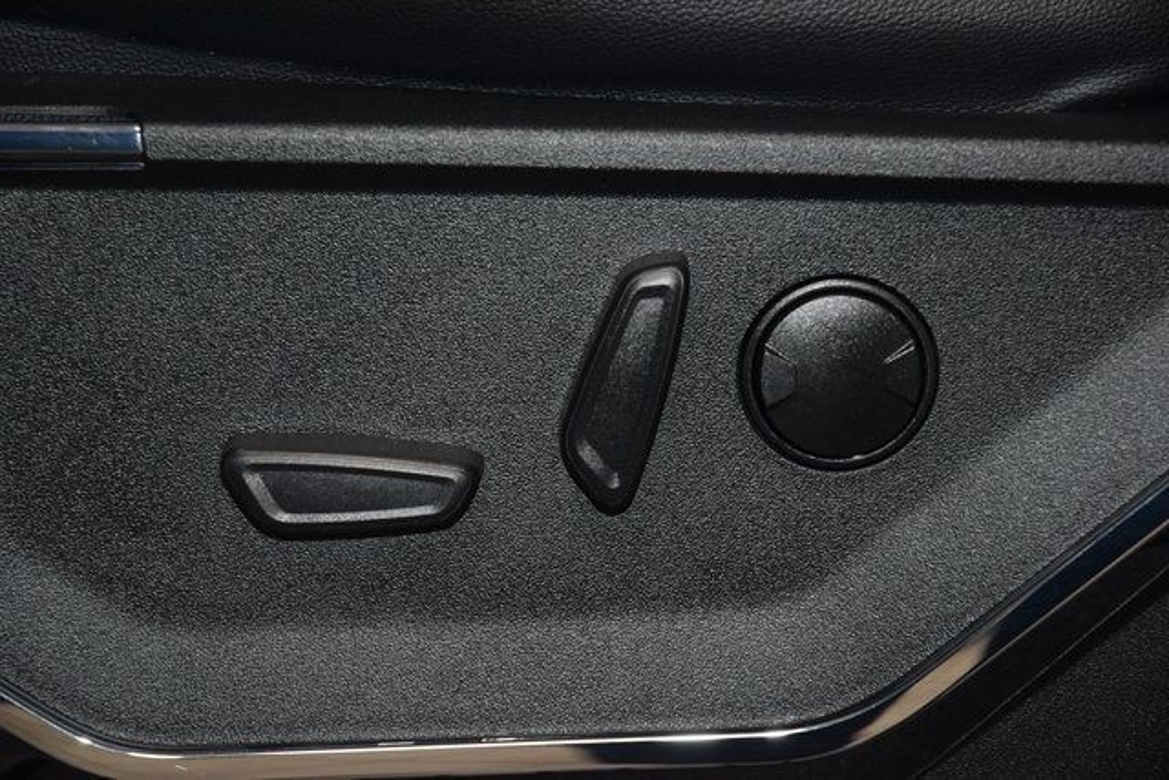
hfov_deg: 19.5
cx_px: 584
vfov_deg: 13.0
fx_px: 3410
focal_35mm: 105
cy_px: 390
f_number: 4.5
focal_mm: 70
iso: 2000
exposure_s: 1/100
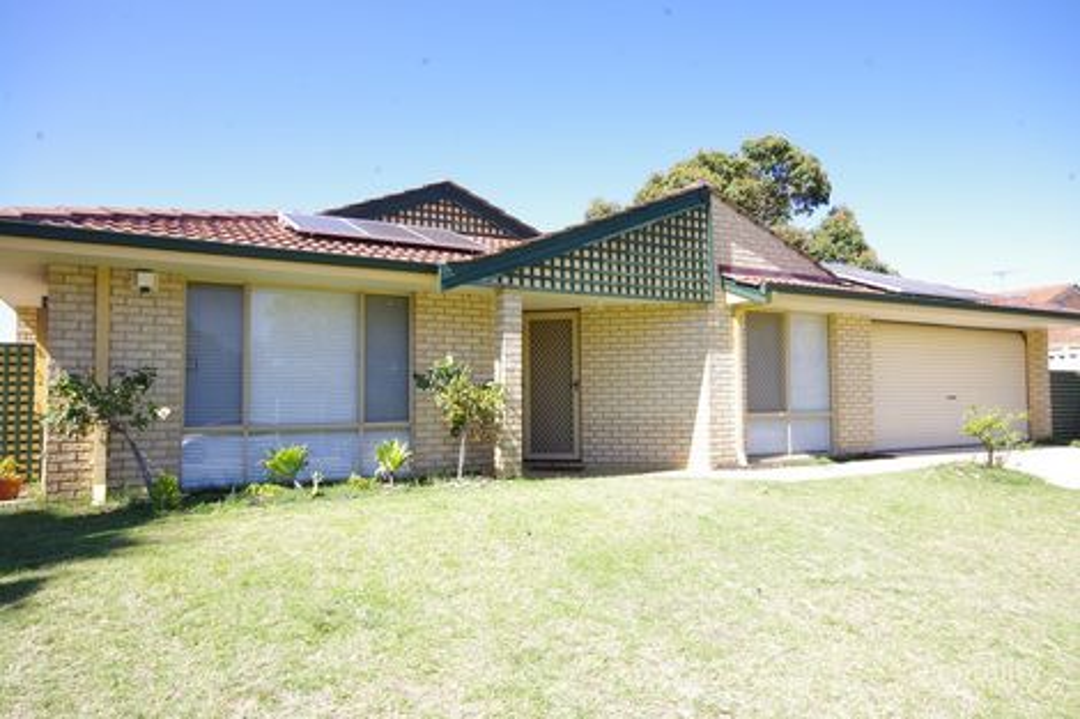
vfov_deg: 53.1
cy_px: 360
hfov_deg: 73.8
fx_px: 720
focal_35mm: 24
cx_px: 540
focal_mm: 16
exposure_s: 1/100
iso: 400
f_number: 11
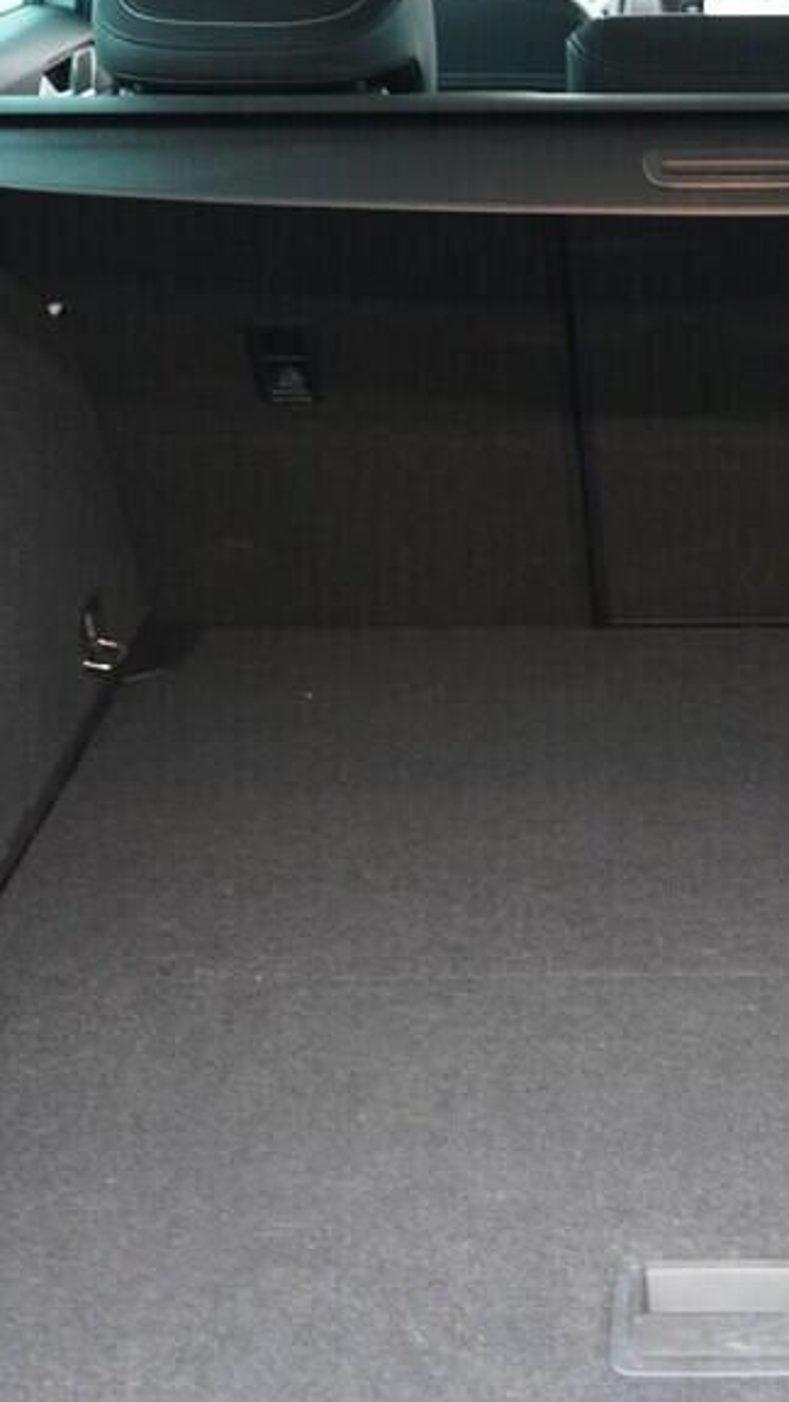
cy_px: 756
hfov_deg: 17.6
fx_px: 2492
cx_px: 760
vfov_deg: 31.4
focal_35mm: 67
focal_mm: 24
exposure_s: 1/40
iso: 800
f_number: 2.8
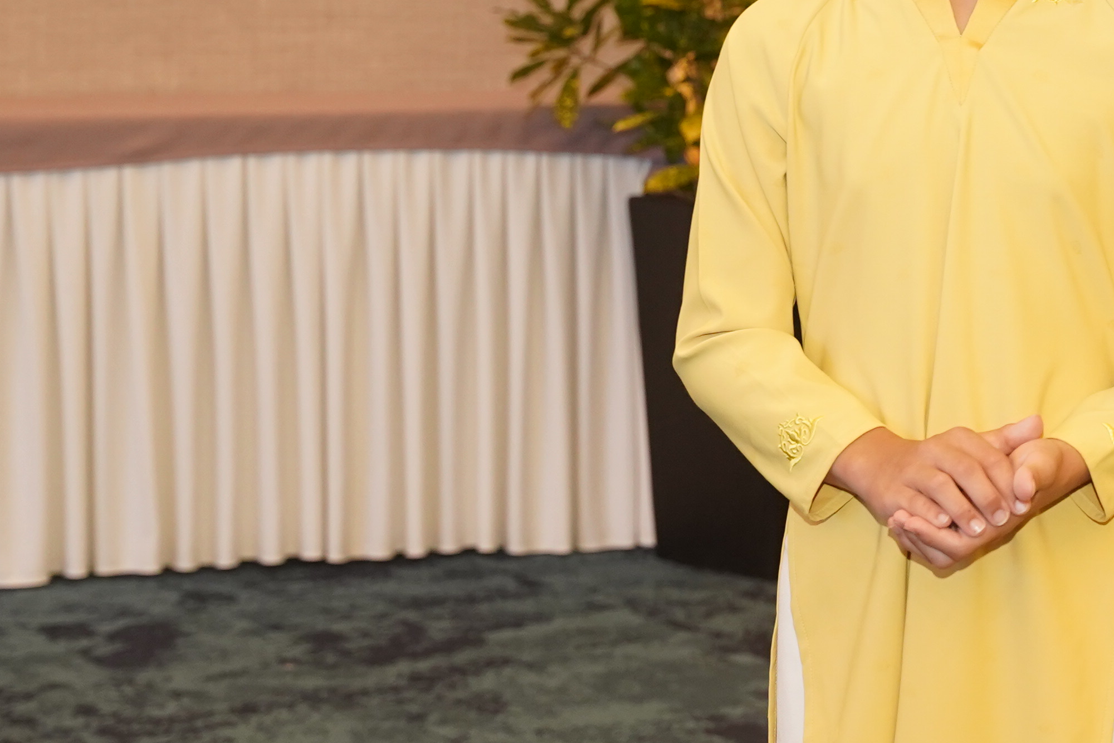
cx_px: 1381
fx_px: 4242
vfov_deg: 9.9
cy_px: 4
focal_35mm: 137
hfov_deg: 14.4
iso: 1600
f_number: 4
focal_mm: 45.7
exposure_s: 1/160
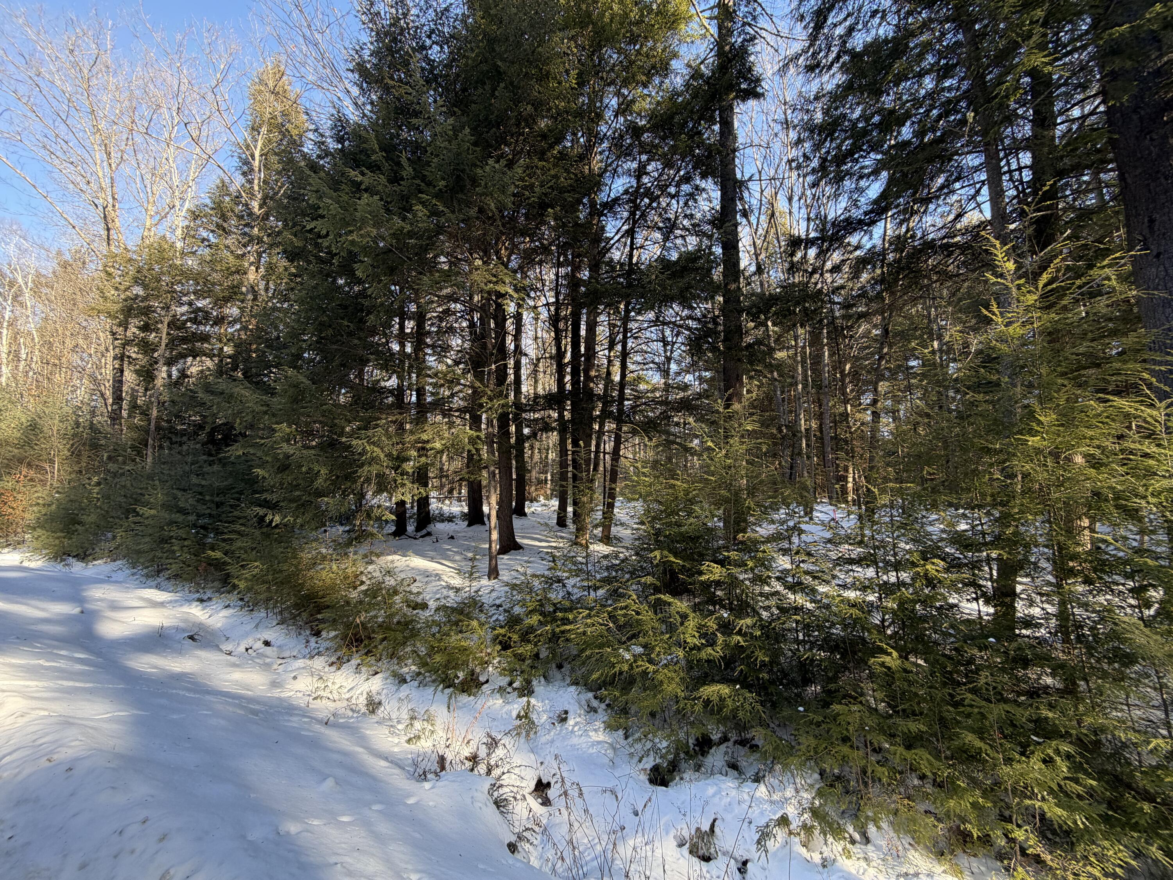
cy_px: 440
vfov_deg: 85.7
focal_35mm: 14
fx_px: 474
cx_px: 586
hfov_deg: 102.1
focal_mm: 2.22
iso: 40
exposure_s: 1/135
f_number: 2.2
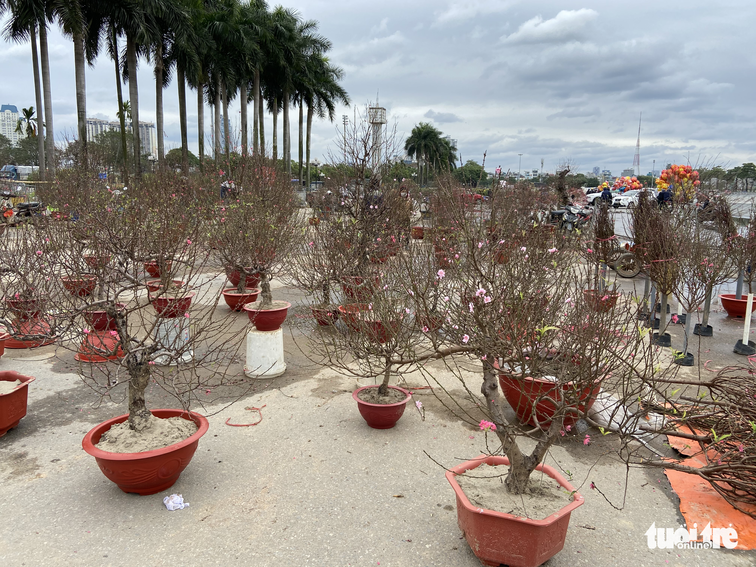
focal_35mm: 26
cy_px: 284
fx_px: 568
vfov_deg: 53.1
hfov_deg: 67.3
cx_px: 378
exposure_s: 1/871
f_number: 1.8
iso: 32
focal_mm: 4.25
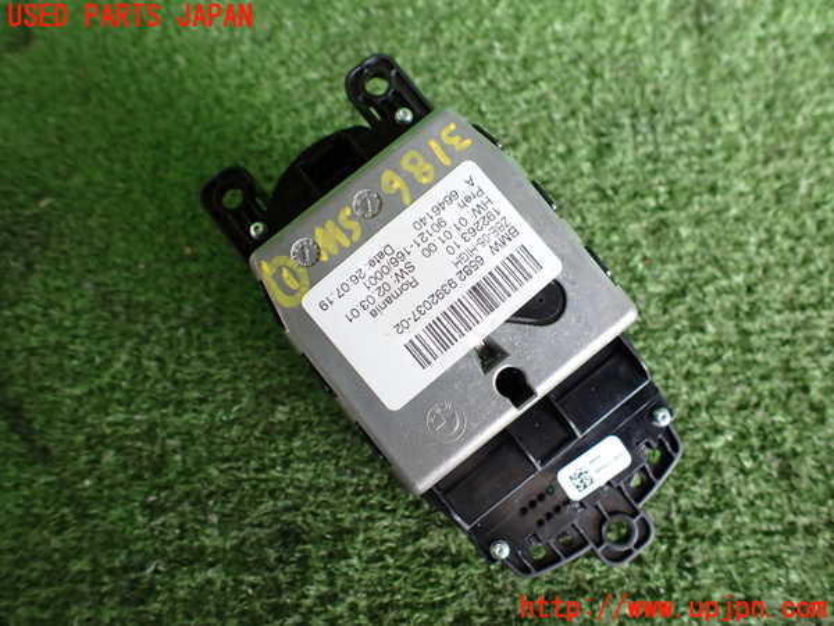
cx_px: 417
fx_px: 602
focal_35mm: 25
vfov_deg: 54.9
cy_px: 313
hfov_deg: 69.4
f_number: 2
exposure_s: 1/30
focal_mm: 4.5
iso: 200
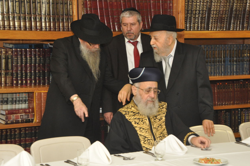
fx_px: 582
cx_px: 135
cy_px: 81
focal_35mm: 84
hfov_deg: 24.2
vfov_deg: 16.2
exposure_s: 1/60
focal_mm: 50
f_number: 7.1
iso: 1250
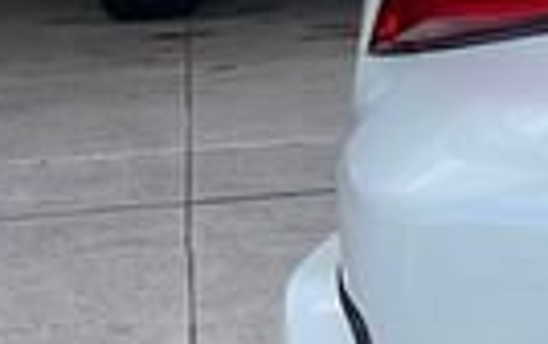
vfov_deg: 6.3
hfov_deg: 7.7
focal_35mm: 210
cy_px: 258
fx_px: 3139
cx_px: 1971
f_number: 1.6
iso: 50
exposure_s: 1/1309
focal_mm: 5.1
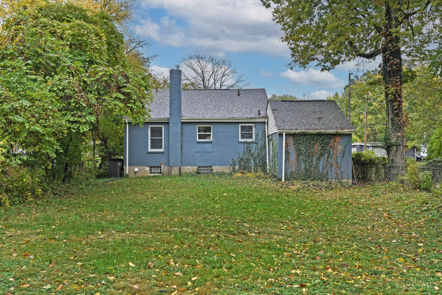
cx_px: 221
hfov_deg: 61.9
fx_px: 368
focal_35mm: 30
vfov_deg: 43.6
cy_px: 148
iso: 200
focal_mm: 30
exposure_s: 1/250
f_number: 5
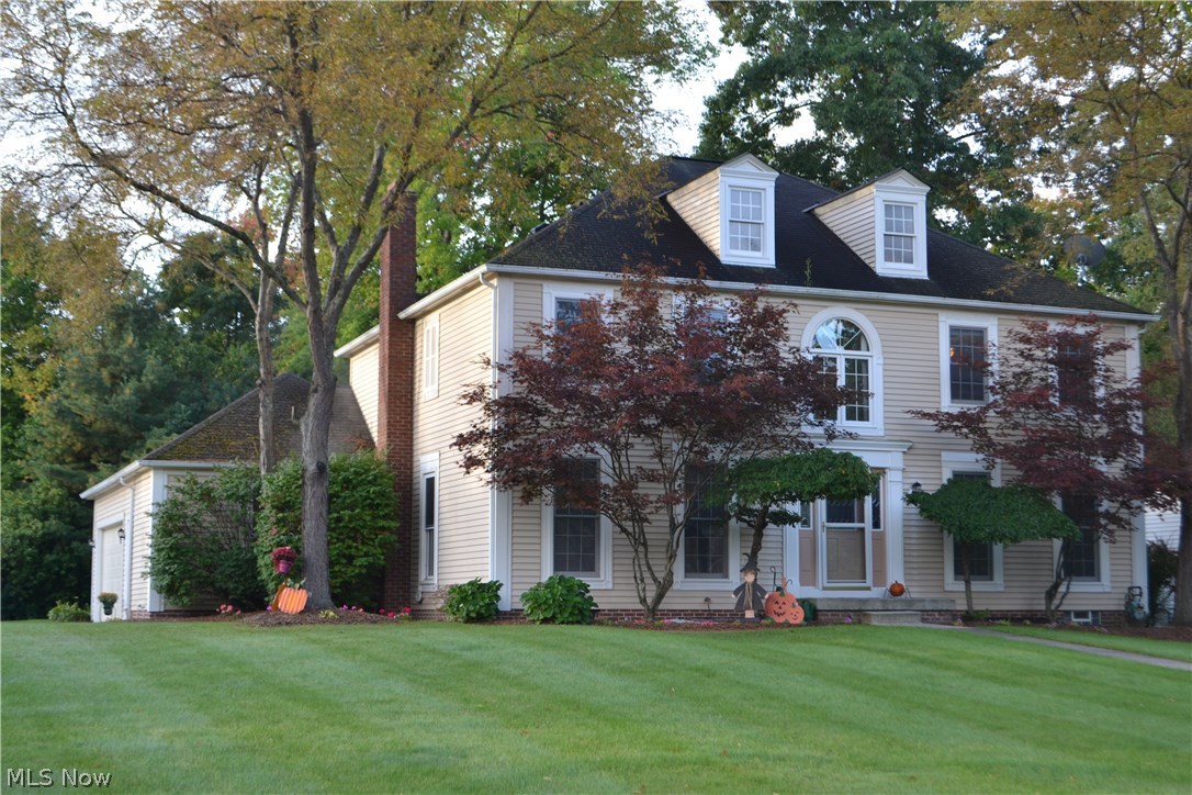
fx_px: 1738
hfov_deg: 37.9
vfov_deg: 25.8
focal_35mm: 52
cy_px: 398
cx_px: 596
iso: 400
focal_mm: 35
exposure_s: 1/125
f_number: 5.6
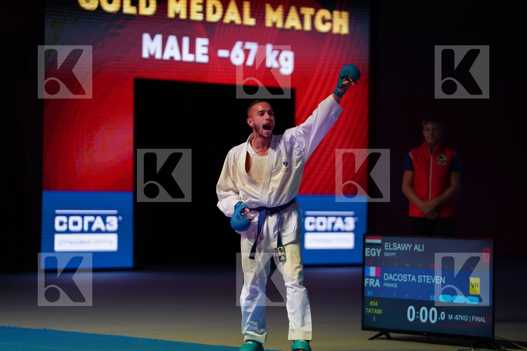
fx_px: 2005
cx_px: 264
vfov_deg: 10.0
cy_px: 176
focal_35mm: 137
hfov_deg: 15.0
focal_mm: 137
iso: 2000
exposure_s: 1/1000
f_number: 2.8
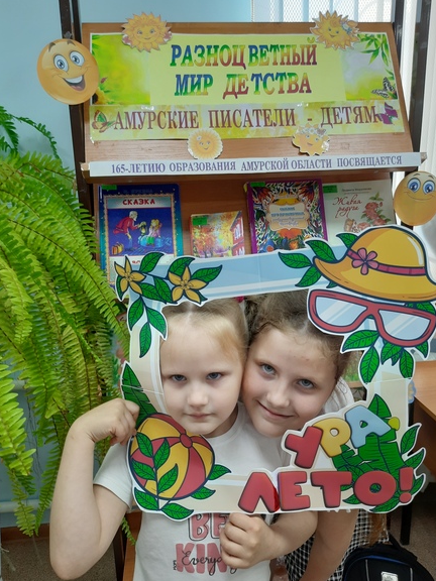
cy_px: 300
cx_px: 222
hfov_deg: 54.9
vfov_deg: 69.4
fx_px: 420
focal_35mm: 25
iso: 125
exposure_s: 1/50
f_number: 1.8
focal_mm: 5.23
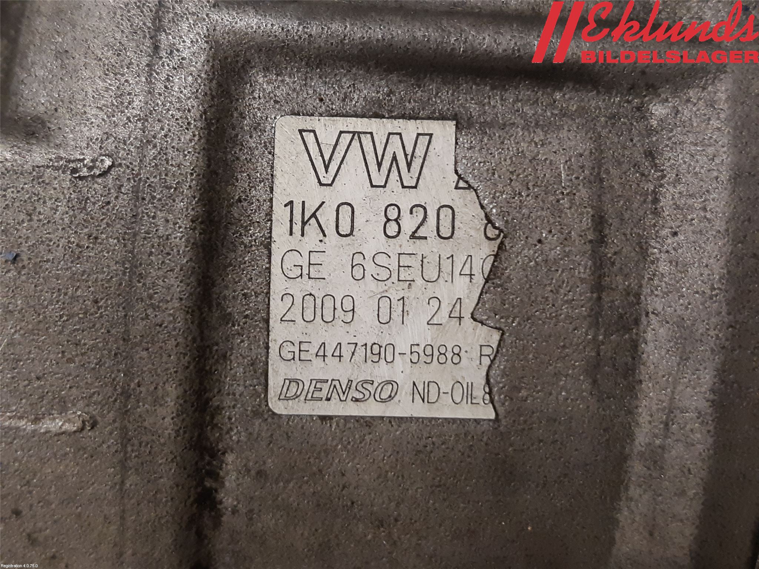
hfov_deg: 67.3
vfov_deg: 53.1
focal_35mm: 26
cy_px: 284
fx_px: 570
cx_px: 380
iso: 250
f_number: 1.7
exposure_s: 1/50
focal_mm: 3.93
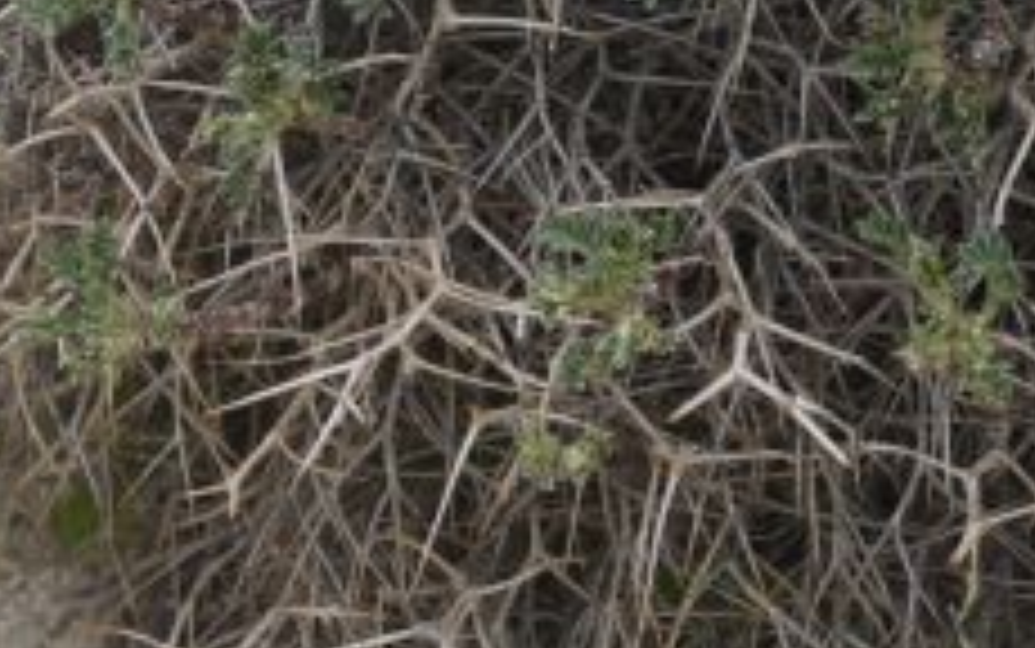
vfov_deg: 6.9
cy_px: -596
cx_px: 774
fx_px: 5193
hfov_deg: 11.4
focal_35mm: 184
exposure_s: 1/125
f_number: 6.3
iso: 200
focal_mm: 32
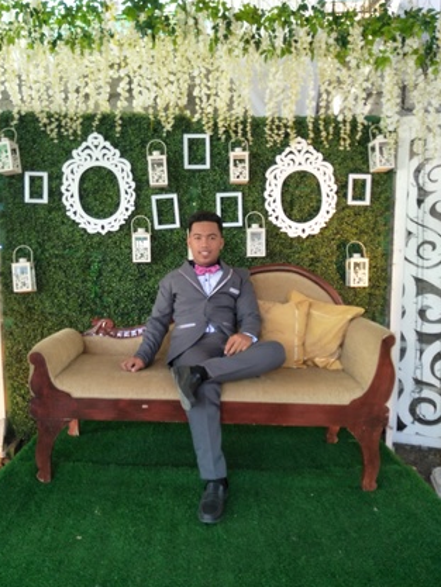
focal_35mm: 23
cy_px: 308
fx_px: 390
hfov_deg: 58.8
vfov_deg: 73.9
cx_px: 199
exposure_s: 1/30
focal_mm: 3.46
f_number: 2.2
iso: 92
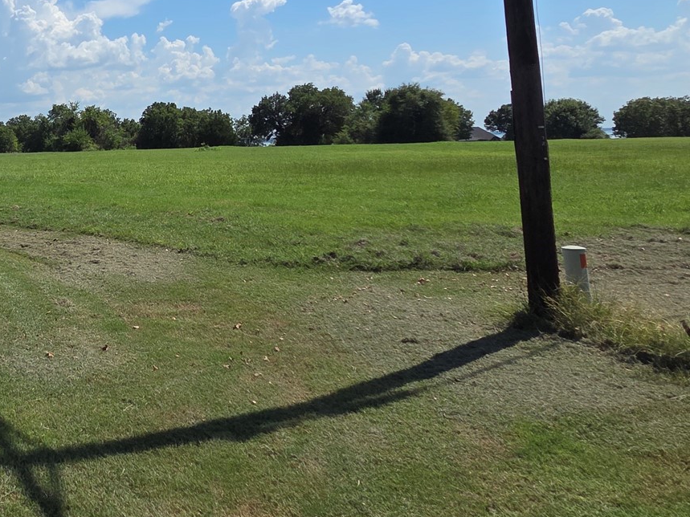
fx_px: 618
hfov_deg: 48.0
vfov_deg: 43.1
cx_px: -4
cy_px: 96
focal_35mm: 31
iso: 50
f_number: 2.2
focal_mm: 2.2
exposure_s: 1/3819
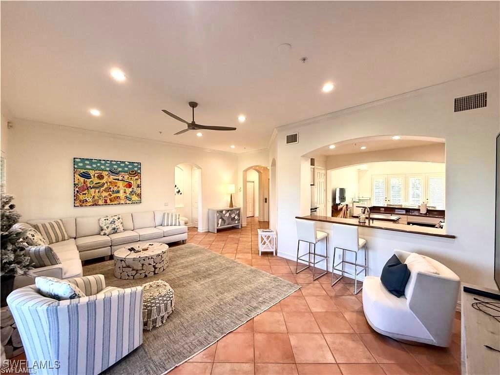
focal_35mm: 14
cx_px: 250
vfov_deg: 85.7
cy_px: 188
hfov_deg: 102.1
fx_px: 202
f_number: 2.2
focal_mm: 2.22
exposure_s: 1/120
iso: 200
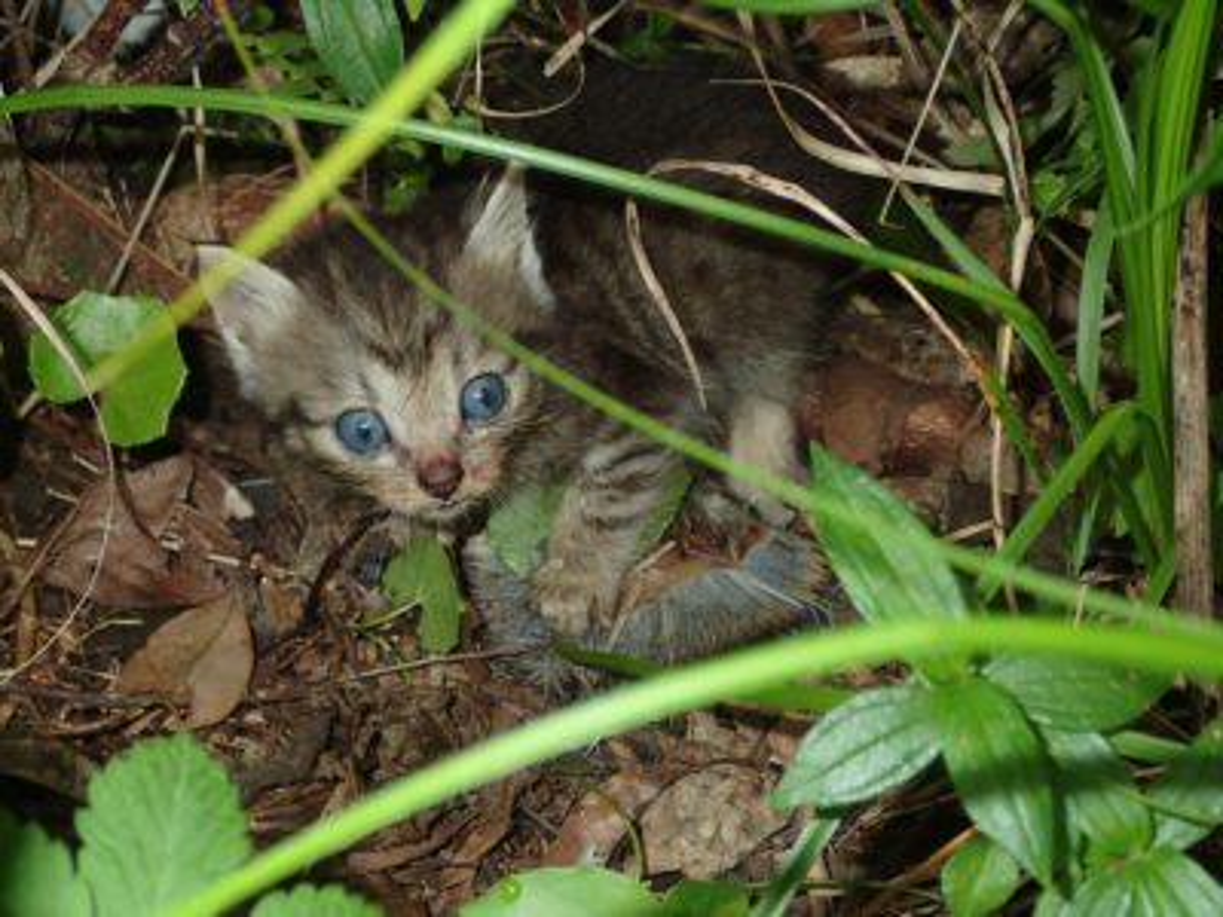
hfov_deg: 41.2
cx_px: 612
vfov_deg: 31.5
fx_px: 1625
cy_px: 458
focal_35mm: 46
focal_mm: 8.41
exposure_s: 1/50
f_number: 9
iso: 200
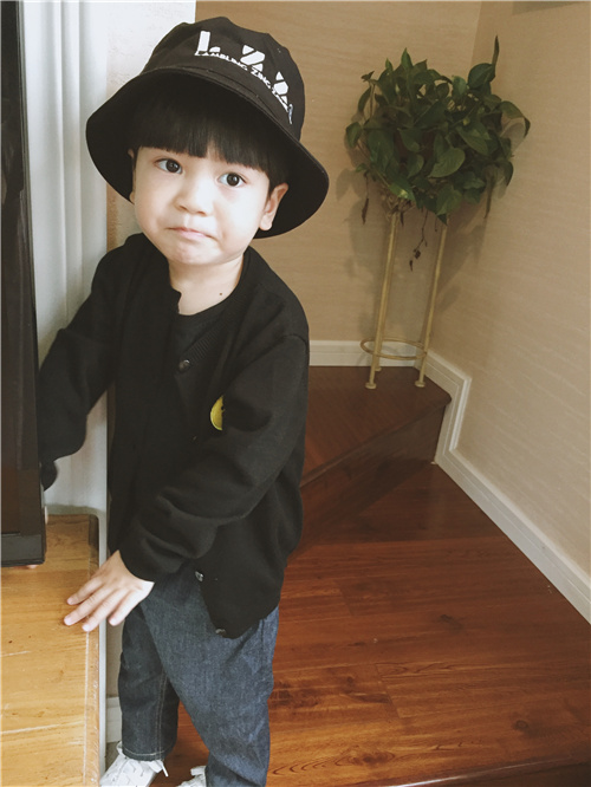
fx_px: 660
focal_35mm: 29
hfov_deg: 48.3
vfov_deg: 61.6
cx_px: 296
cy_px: 394
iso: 250
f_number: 2.2
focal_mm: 4.15
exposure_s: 1/33
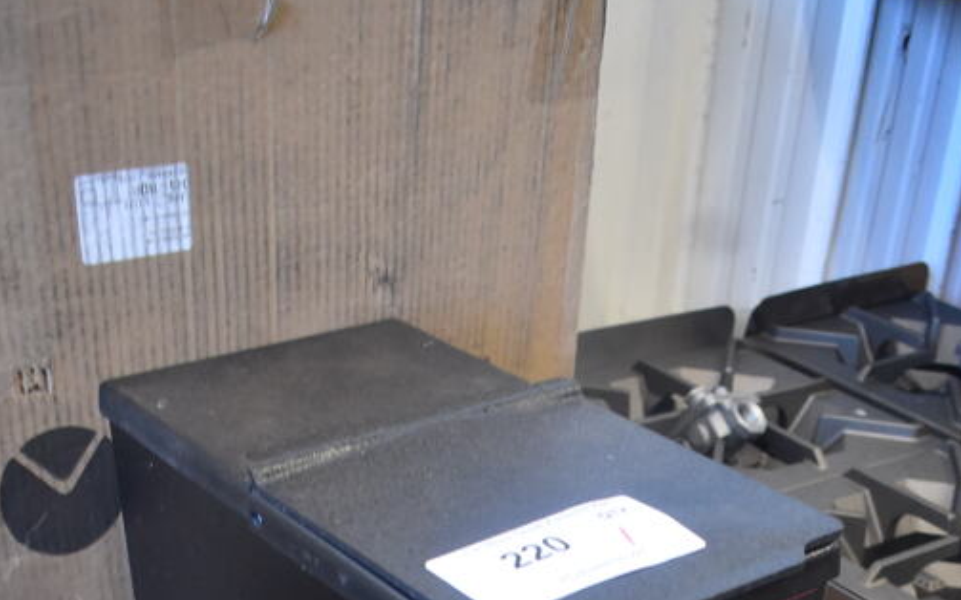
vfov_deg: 22.4
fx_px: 1309
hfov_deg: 40.3
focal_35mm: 50
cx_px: 514
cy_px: 834
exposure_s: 1/125
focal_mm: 18
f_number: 3.5
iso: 1400
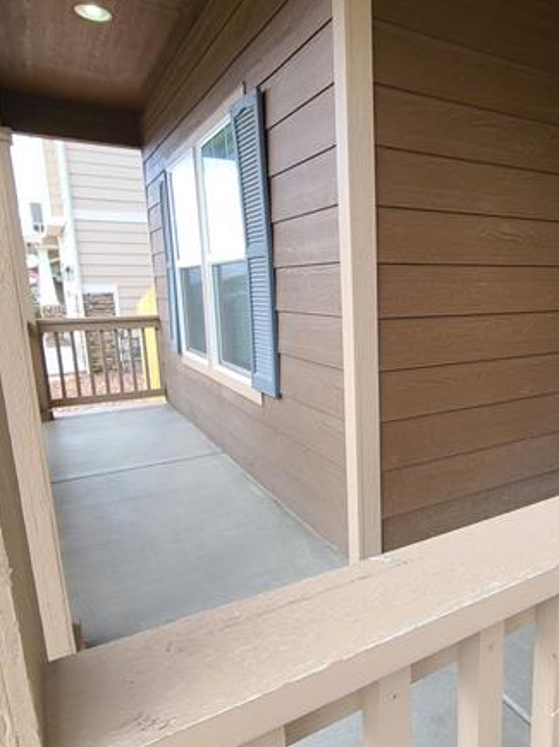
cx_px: 408
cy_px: 387
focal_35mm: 23
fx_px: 496
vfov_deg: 73.9
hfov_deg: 56.4
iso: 50
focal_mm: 2.2
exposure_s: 1/168
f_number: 2.2
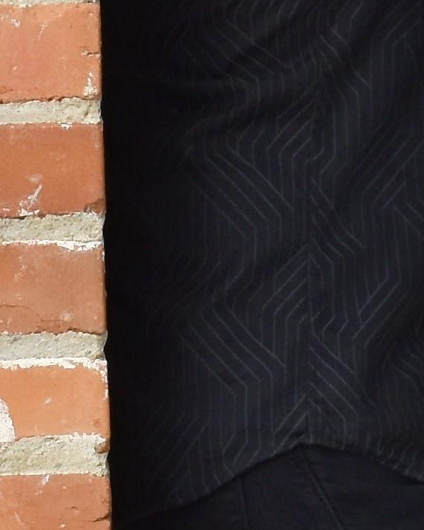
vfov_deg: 3.1
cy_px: 270
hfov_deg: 2.5
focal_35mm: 624
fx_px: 9790
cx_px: 1087
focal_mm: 52
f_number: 8
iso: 250
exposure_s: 1/250
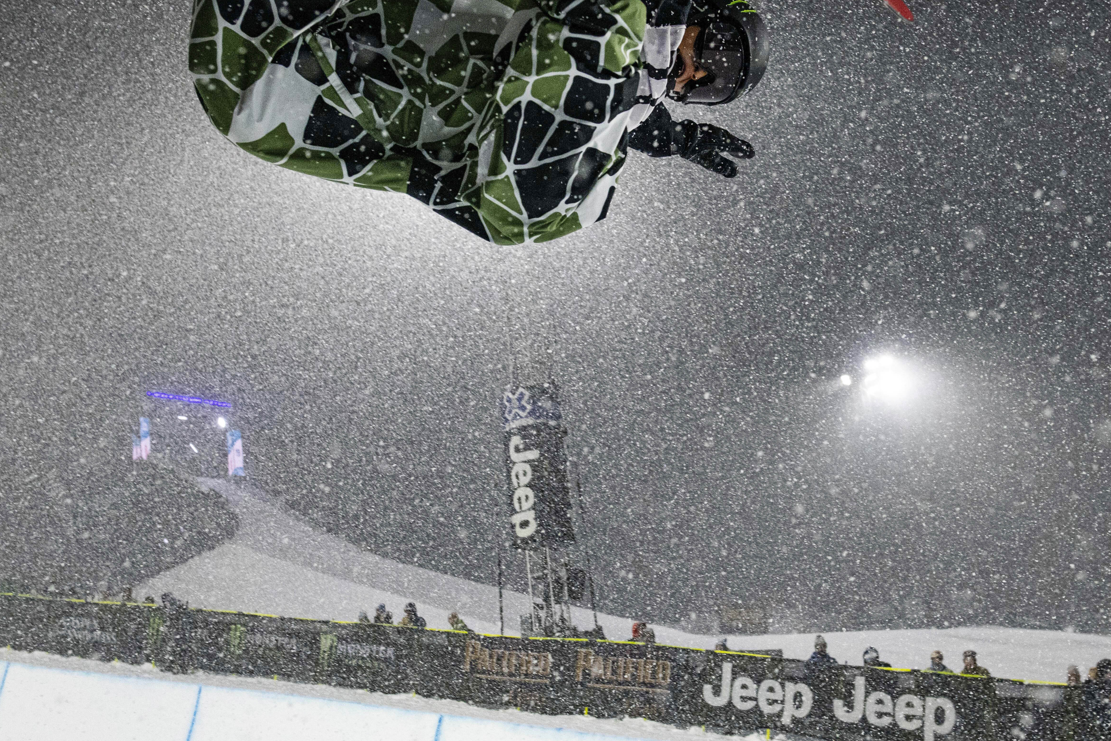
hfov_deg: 32.3
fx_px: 1913
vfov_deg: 21.9
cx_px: 639
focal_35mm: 62
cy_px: 307
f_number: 5.6
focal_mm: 35
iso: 2000
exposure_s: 1/1000
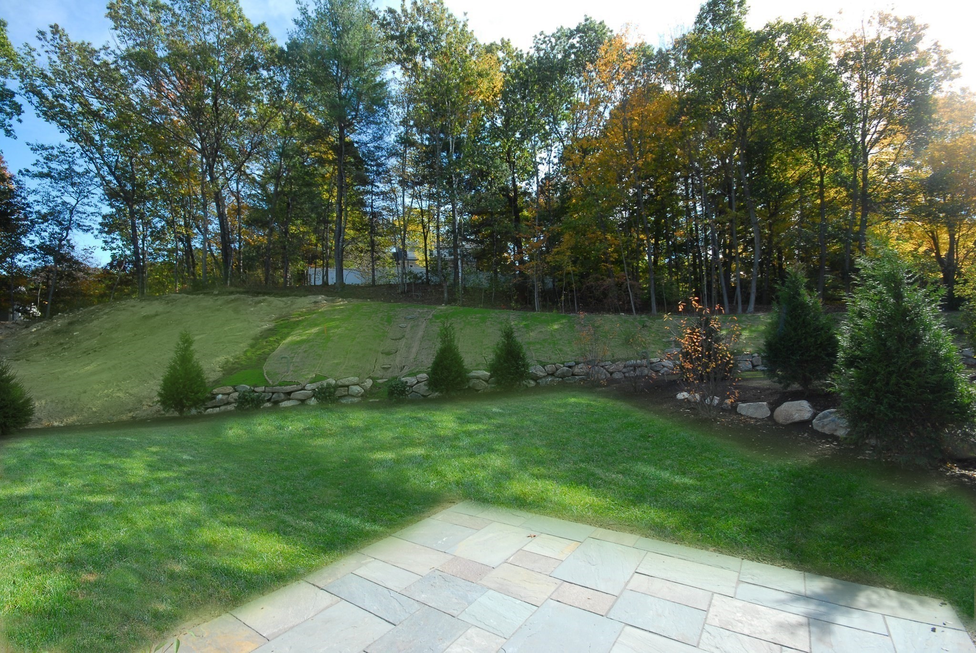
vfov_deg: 77.5
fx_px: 407
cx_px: 488
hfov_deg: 100.3
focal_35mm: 15
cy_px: 326
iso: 250
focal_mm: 10
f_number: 9
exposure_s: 1/100
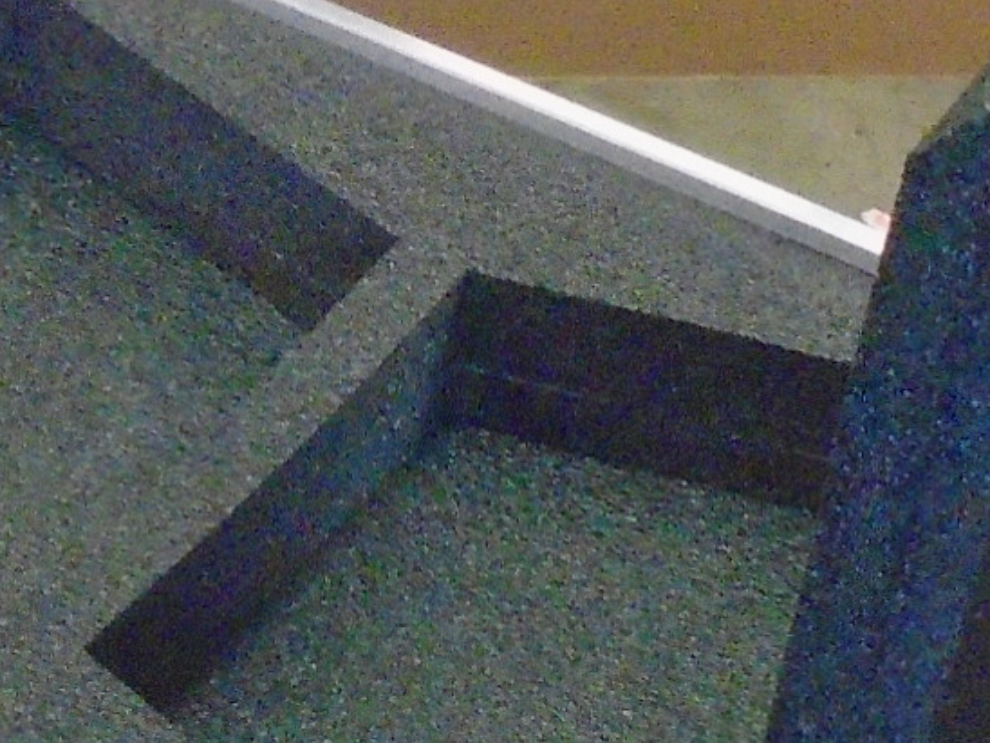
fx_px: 3518
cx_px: 374
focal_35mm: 123
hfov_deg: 16.0
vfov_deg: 12.0
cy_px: 499
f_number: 3.2
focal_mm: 4.6
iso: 800
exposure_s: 1/40
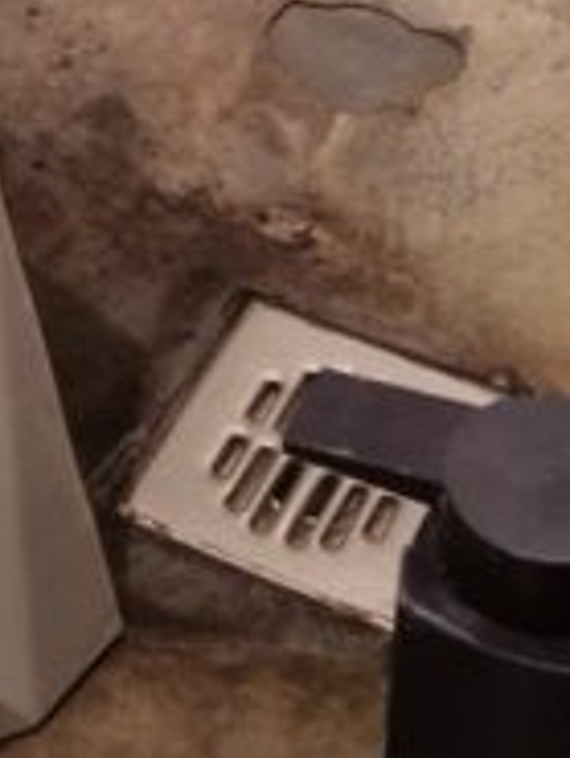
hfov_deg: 11.7
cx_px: 250
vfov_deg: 14.9
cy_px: -176
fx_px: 2785
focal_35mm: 127
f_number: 1.8
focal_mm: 5.4
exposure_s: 1/33
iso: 640
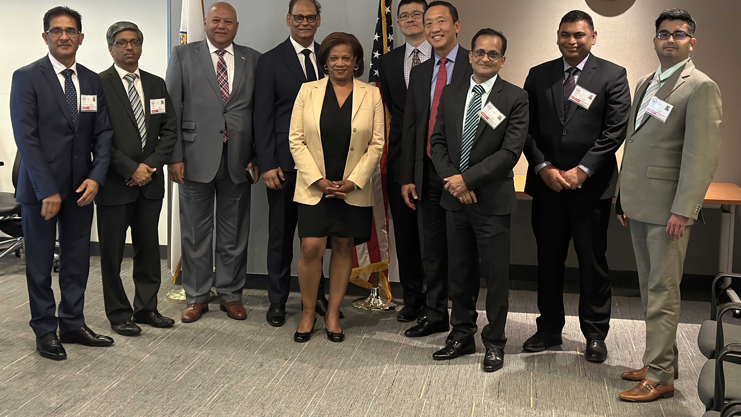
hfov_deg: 39.2
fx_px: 1041
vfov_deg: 22.6
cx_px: 371
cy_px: 161
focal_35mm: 53
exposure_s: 1/40
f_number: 1.78
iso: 640
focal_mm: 6.86
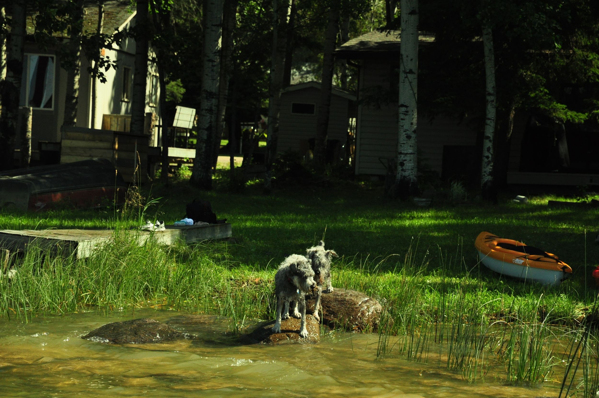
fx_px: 2119
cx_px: 300
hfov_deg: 16.1
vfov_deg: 10.7
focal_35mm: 128
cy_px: 199
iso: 800
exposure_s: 1/4000
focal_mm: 85
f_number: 5.6
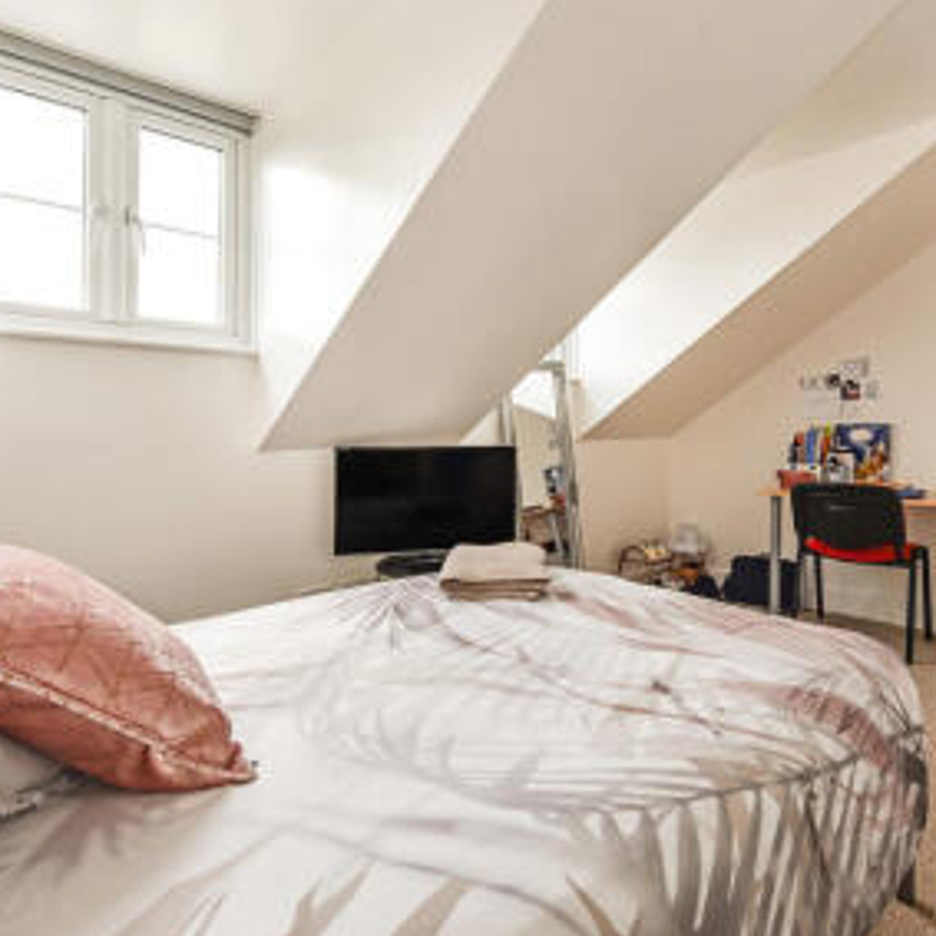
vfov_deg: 74.7
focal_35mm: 20
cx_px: 532
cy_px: 438
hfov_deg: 74.4
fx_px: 612
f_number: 8
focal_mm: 14
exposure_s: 1/13
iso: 400
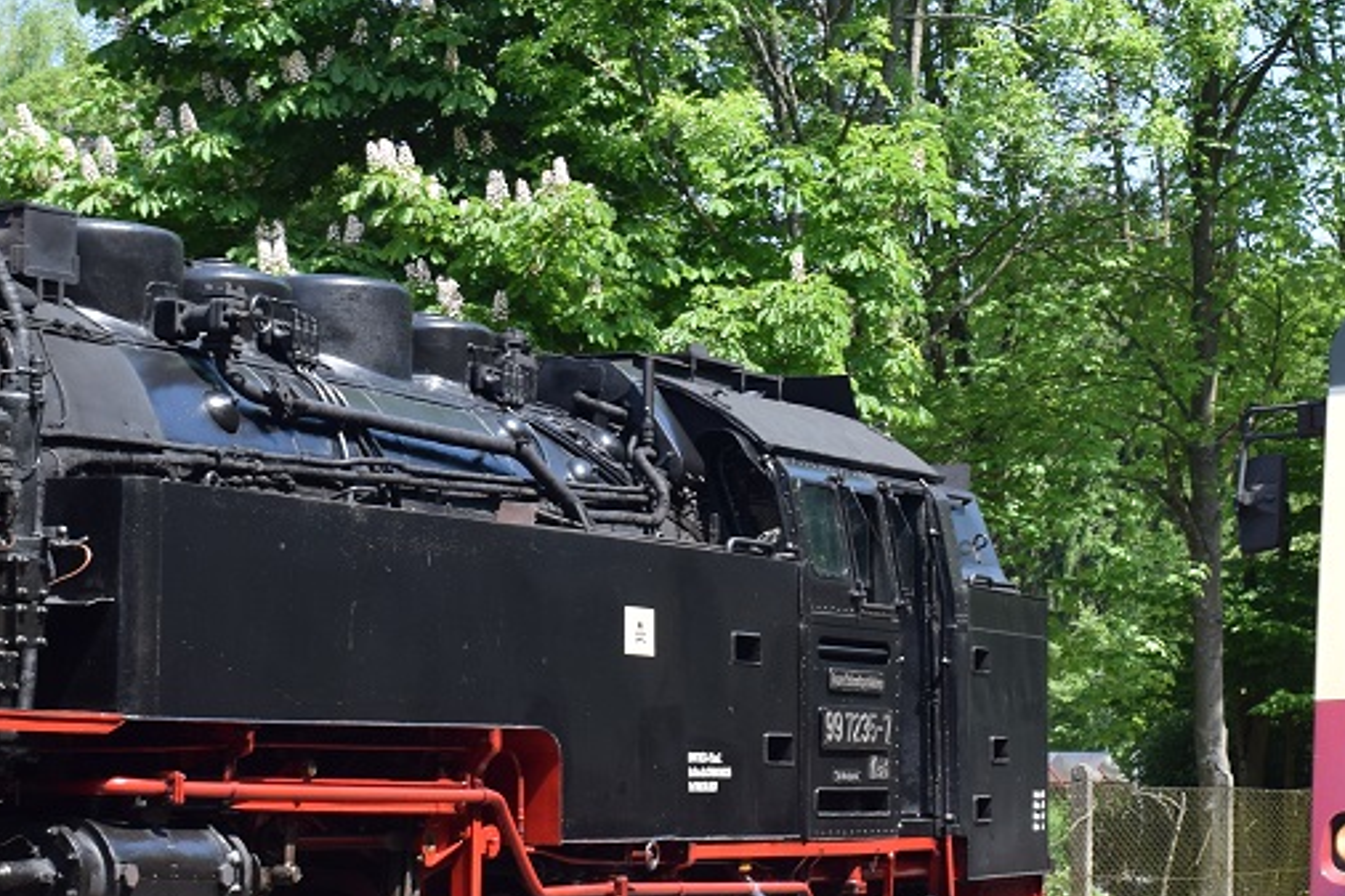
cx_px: 803
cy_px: 338
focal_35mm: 103
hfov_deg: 19.8
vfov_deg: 13.2
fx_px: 3854
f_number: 6.3
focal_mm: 29
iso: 100
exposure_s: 1/160
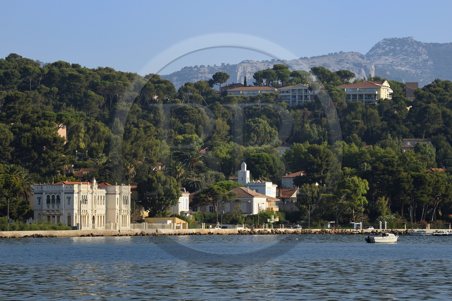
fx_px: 2510
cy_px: 150
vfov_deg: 6.9
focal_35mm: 200
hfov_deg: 10.3
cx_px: 226
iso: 200
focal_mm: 200
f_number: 13
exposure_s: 1/320
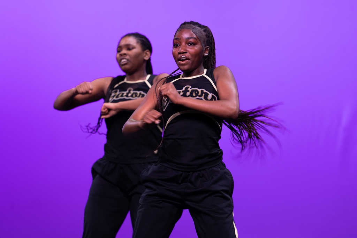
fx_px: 1984
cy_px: 119
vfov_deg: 6.9
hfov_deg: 10.3
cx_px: 178
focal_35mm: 200
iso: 800
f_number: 4
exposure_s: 1/320
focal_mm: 200
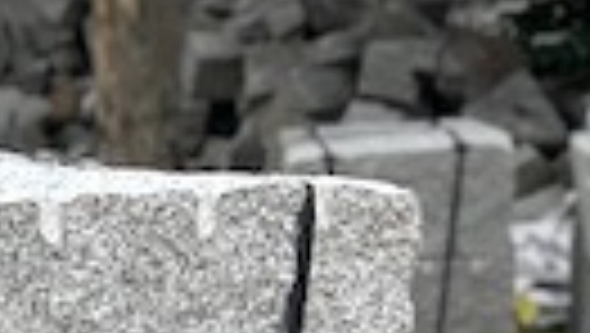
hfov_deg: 9.8
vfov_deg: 6.9
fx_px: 2709
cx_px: -1103
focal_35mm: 173
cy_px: 554
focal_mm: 4.2
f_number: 1.6
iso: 50
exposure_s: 1/2882
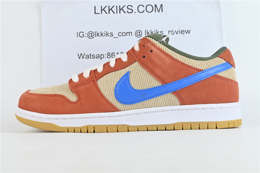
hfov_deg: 35.9
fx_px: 401
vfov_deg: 24.4
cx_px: 130
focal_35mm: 56
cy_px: 86
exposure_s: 1/60
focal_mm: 37
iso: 1250
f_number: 13
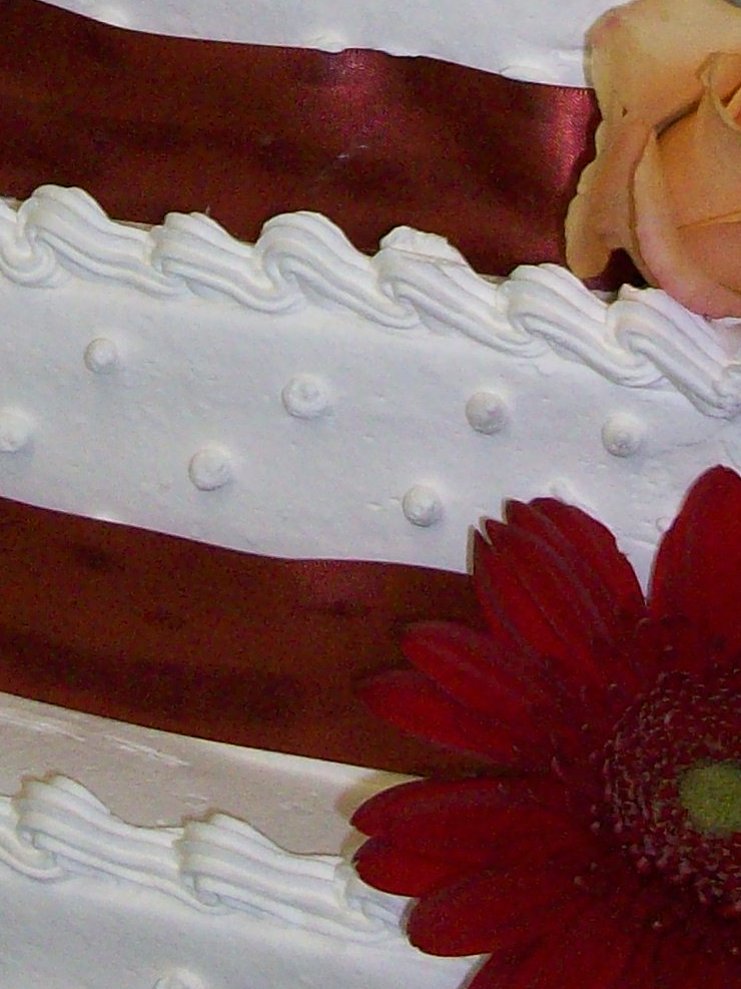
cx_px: 471
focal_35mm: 113
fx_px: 3226
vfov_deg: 17.0
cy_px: -21
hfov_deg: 13.1
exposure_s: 1/60
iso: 160
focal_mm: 5.7
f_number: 2.8
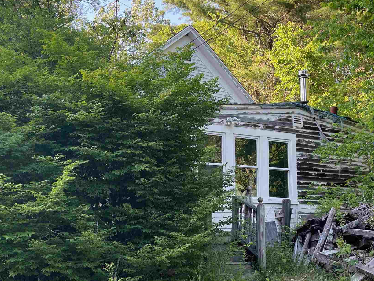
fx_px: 529
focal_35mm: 49
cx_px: 256
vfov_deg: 29.5
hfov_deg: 38.4
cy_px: 184
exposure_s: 1/179
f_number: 1.6
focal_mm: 5.1
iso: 32
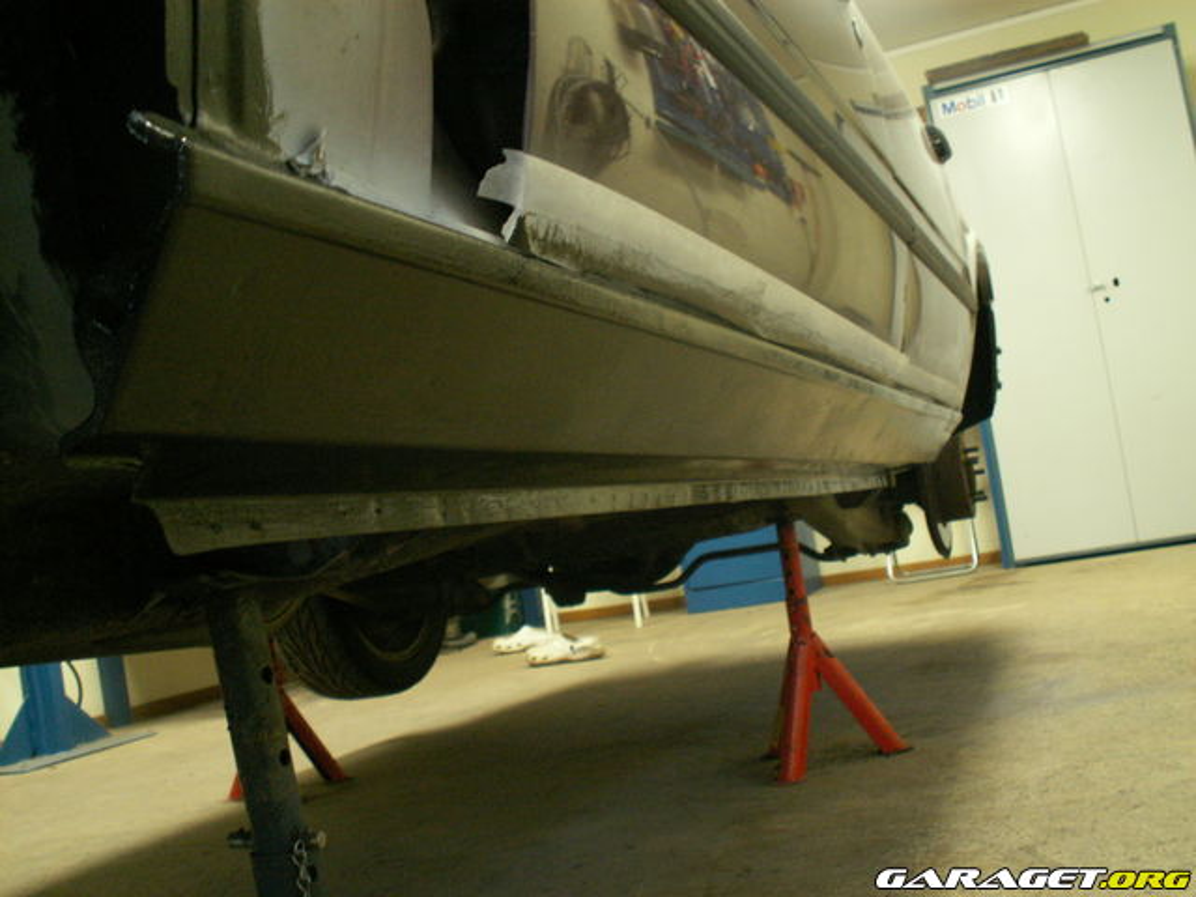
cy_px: 448
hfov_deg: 52.6
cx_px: 598
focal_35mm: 35
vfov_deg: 40.7
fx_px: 1209
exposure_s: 1/6
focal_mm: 5.86
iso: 160
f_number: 2.8
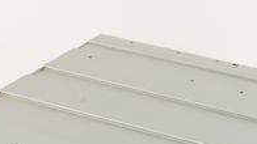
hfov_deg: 13.4
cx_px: 85
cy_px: 226
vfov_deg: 7.4
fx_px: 1090
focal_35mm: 160
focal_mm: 50
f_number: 10
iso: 1600
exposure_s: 1/125
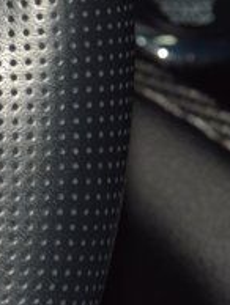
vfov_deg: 5.9
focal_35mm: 333
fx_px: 2944
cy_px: -2
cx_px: -198
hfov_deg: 4.4
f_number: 8
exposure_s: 1/125
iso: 100
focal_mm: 70
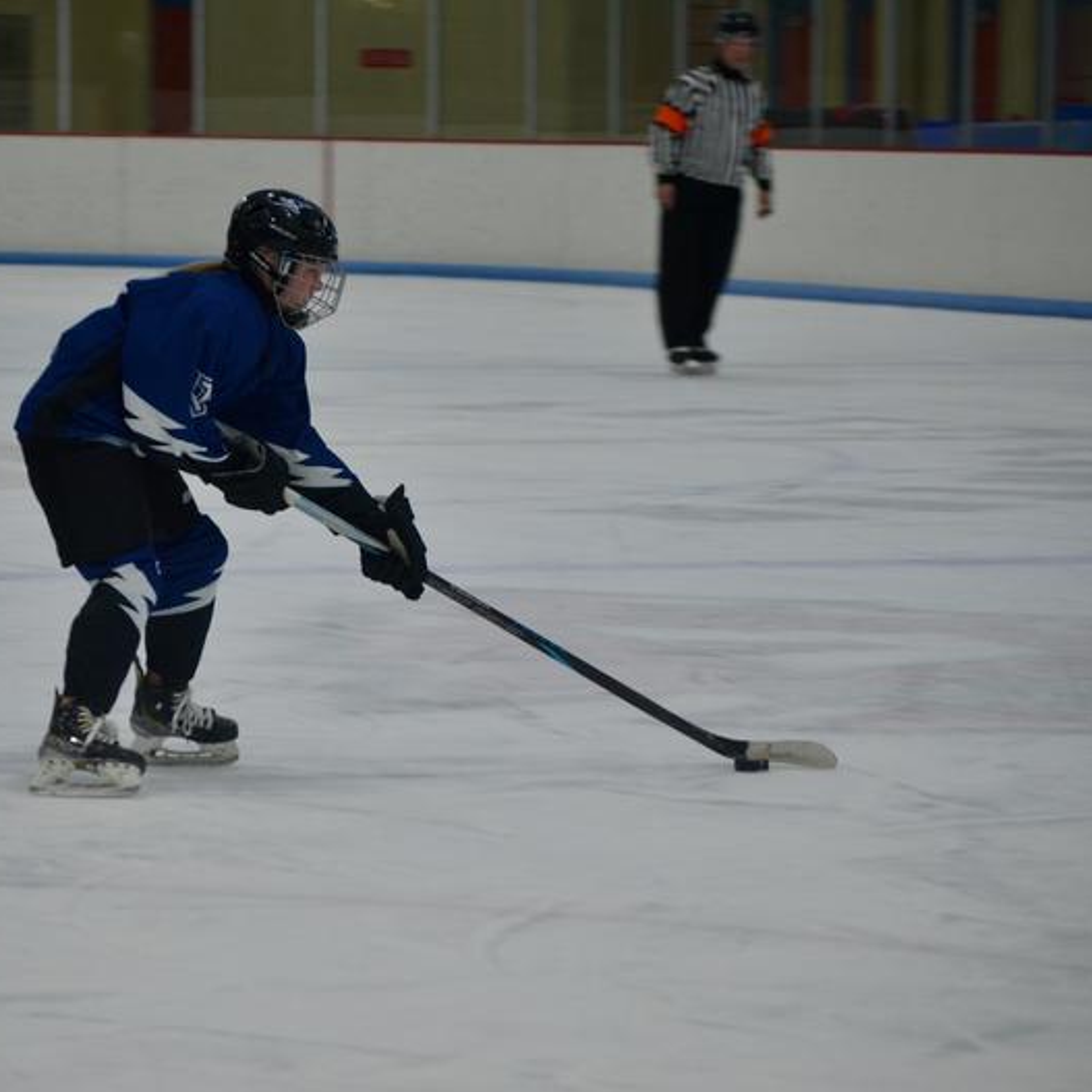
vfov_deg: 8.9
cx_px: 371
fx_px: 7031
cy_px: 547
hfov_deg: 8.9
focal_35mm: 197
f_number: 4.5
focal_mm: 102
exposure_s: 1/250
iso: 560
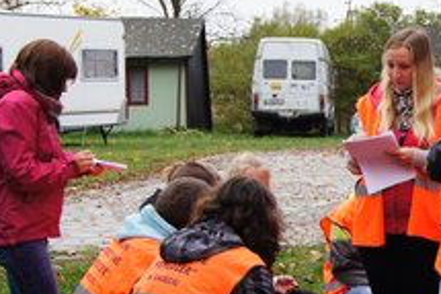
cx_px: 560
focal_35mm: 127
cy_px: 218
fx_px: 1555
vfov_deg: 10.8
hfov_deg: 15.4
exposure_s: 1/50
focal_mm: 28
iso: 100
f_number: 5.6
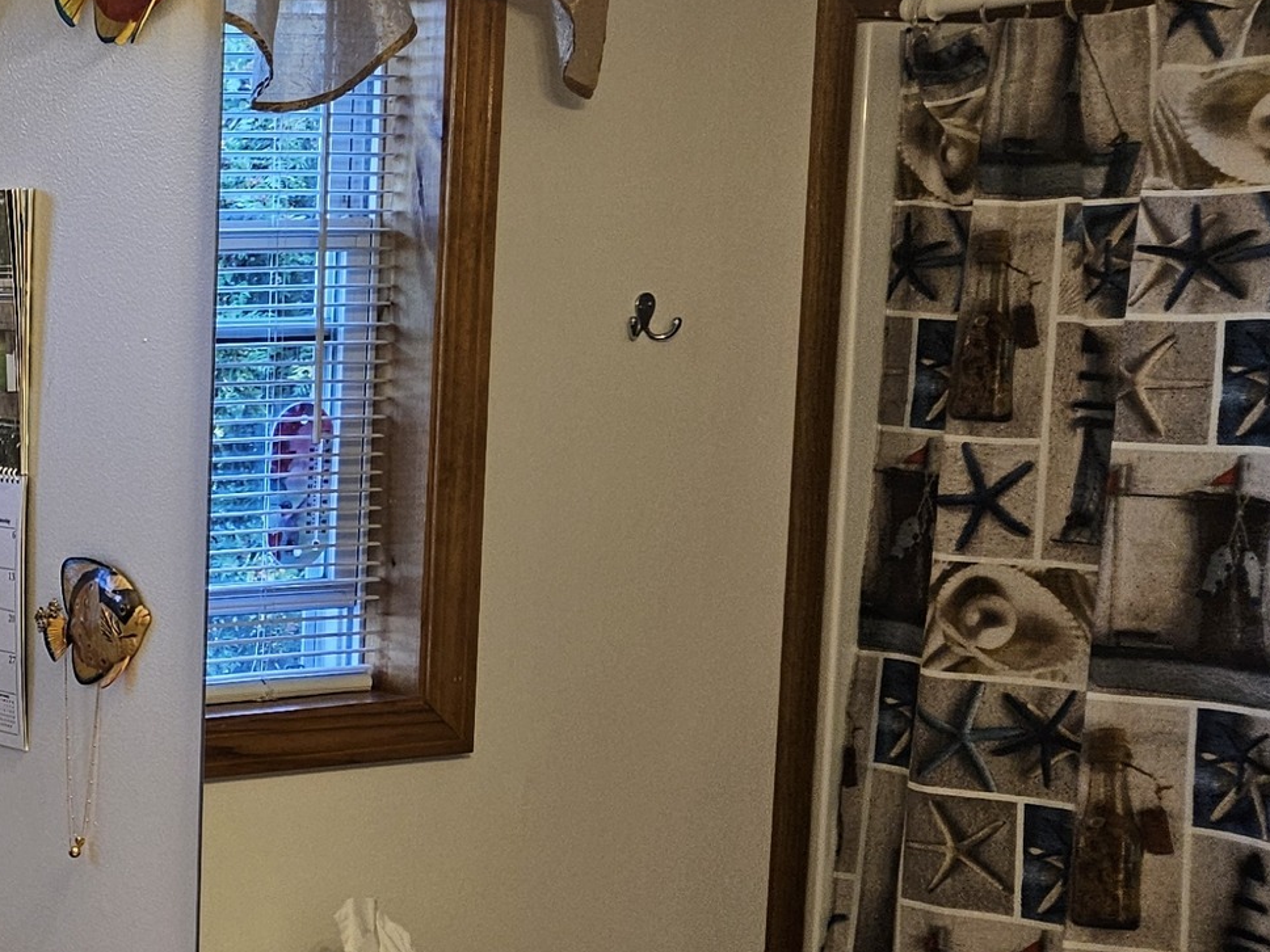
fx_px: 2678
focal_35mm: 73
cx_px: -394
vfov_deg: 20.0
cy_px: 741
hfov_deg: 23.5
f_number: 1.8
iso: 80
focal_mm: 5.4
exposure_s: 1/120
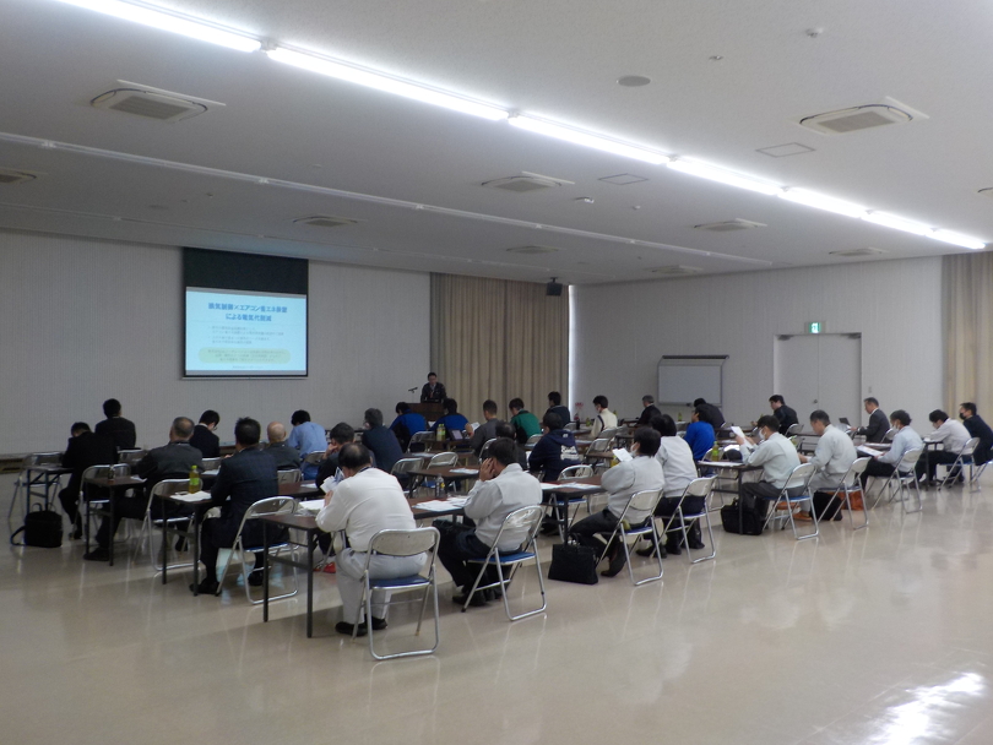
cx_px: 496
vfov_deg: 46.8
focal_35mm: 30
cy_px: 372
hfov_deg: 59.9
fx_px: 861
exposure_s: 1/40
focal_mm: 4.1
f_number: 3.3
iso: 125
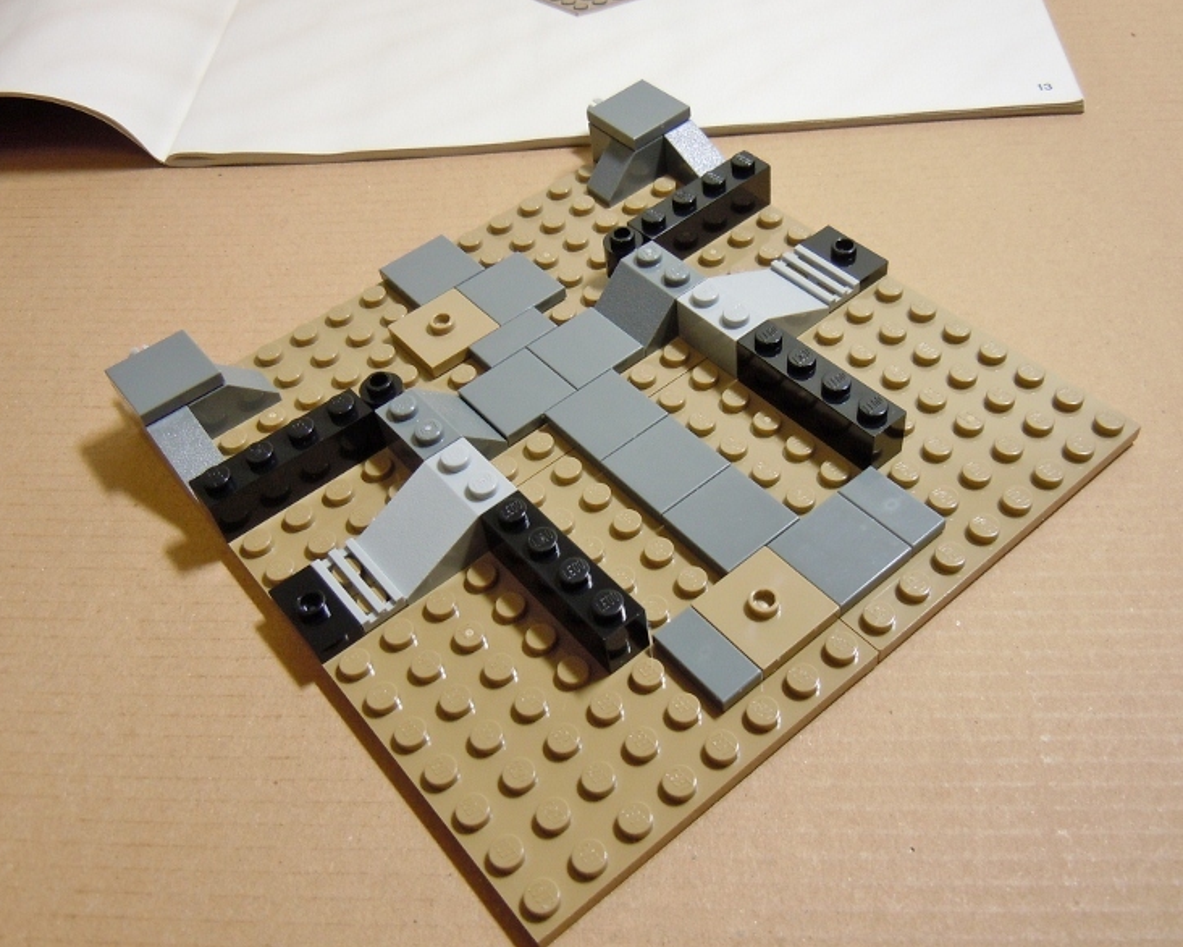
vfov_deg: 45.8
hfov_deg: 55.6
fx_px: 1121
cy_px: 482
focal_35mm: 32
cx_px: 598
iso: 200
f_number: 3.5
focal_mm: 5.4
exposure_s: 1/15
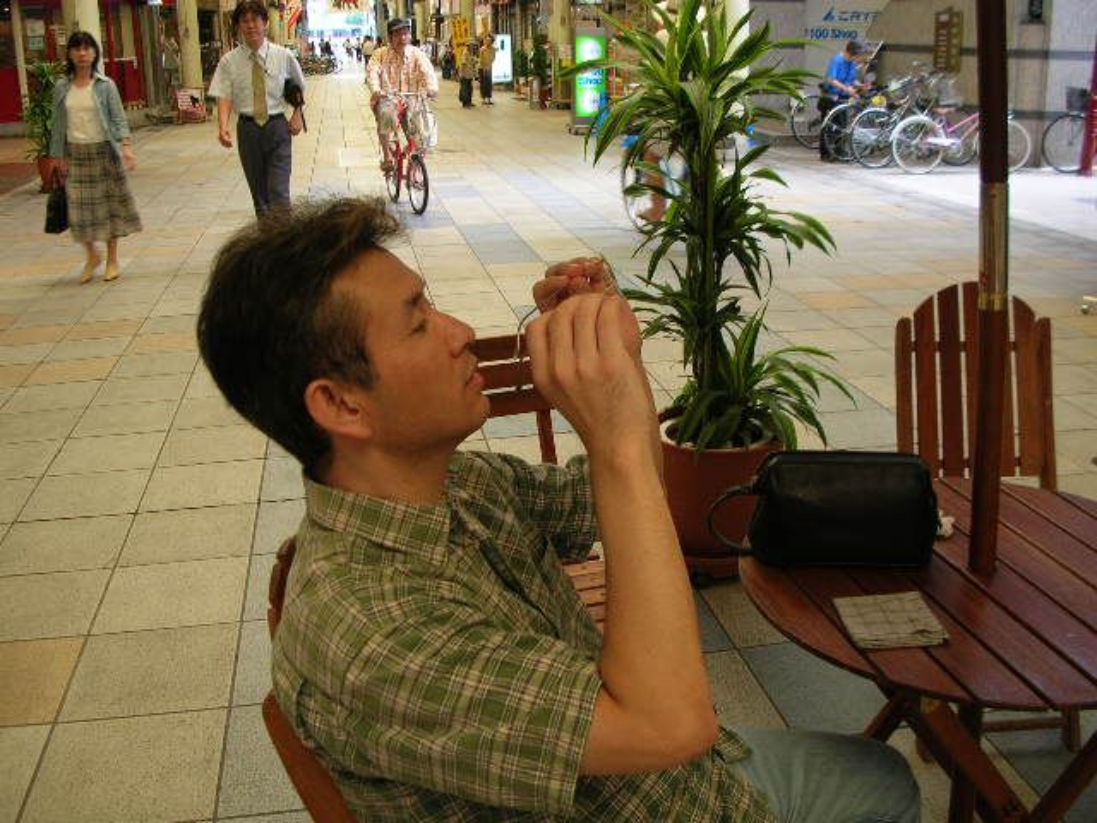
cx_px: 548
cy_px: 412
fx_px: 1109
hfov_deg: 52.6
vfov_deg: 40.7
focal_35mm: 35
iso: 50
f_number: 2.8
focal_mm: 5.8
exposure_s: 1/32.8
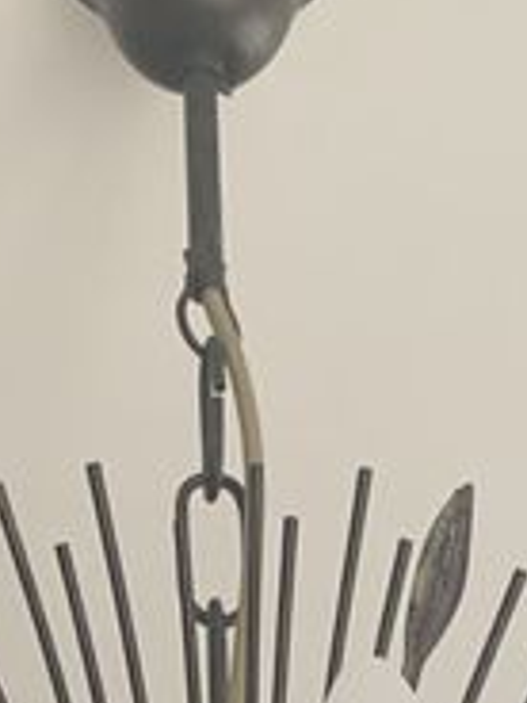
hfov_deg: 10.5
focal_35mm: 141
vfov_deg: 12.1
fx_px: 2862
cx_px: 149
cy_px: 1513
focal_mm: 4.25
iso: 250
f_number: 1.8
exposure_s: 1/60
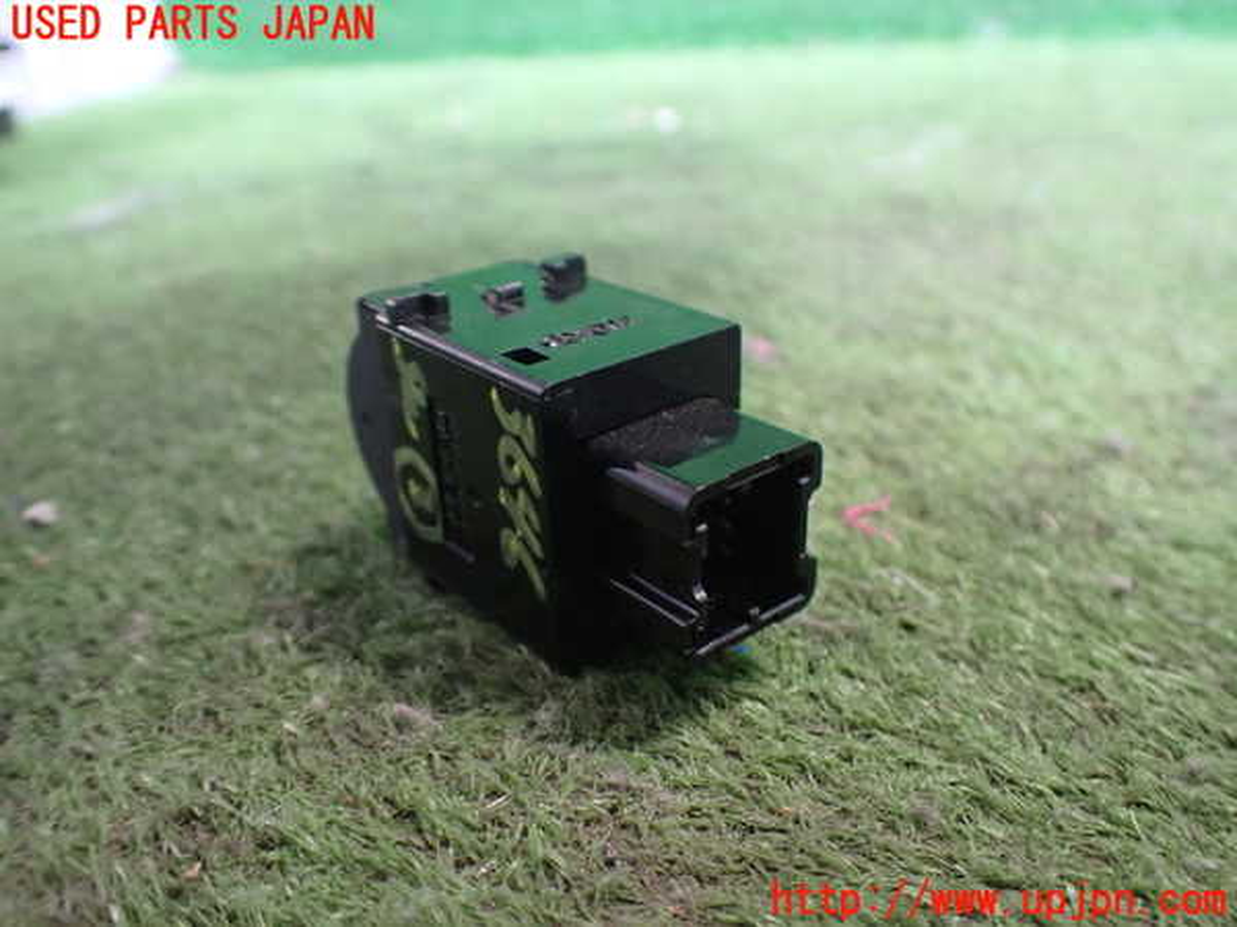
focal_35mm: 30
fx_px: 1072
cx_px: 618
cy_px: 464
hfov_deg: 60.0
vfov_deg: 46.8
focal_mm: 5.4
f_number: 2.3
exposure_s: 1/50
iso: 800
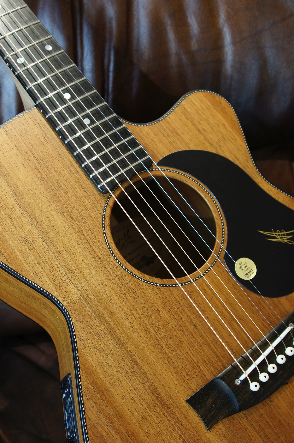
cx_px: 147
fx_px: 553
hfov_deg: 29.8
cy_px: 222
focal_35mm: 45
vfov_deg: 43.6
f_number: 7.1
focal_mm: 30
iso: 100
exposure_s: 1/6
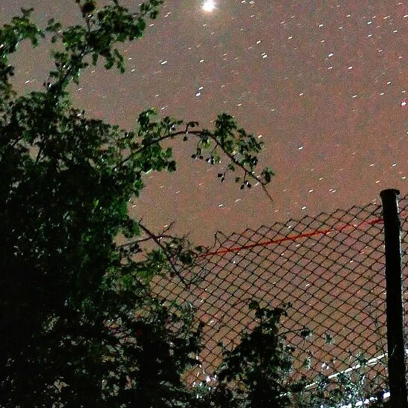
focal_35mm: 116
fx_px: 1547
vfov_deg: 13.0
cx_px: 433
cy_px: -416
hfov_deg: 14.7
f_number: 1.7
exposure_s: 30
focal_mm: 15
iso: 400
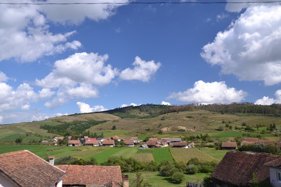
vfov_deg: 41.7
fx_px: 246
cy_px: 94
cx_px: 140
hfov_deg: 59.5
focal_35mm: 32
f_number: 6.3
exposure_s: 1/160
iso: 100
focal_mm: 21
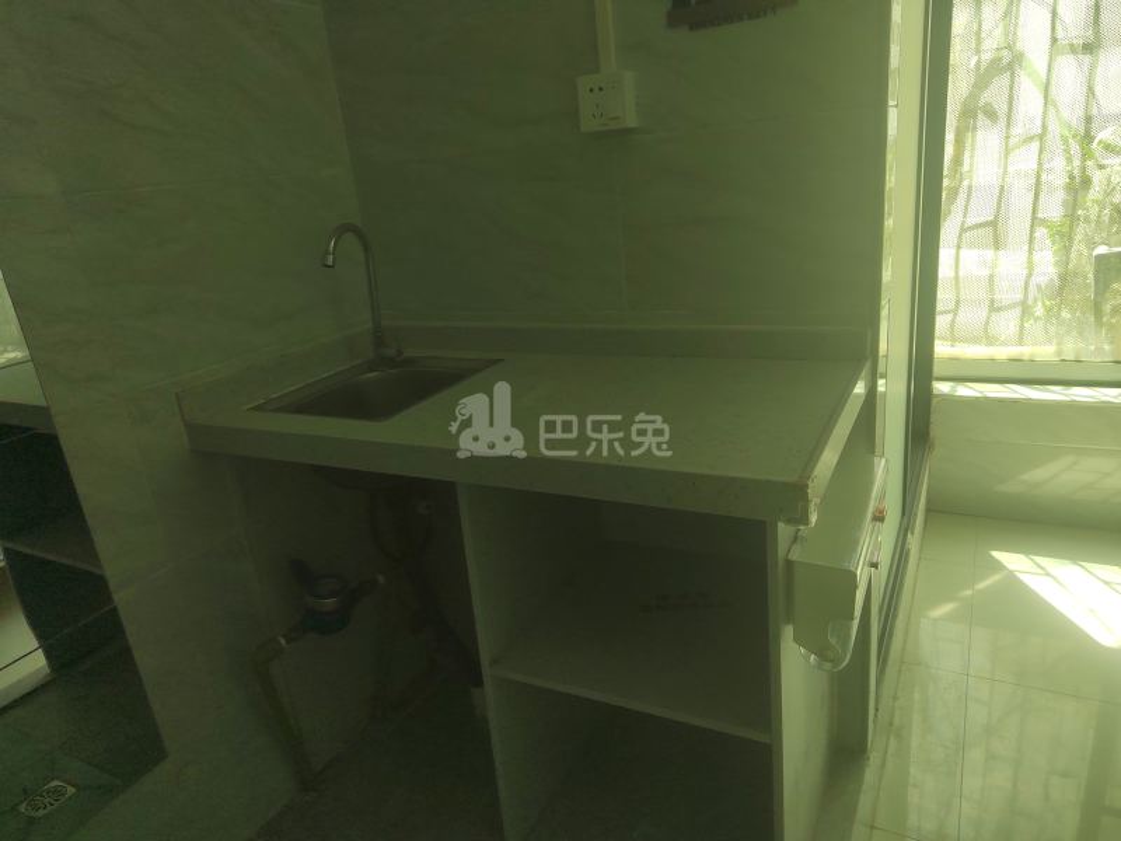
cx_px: 560
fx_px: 745
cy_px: 420
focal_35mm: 23
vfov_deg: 58.9
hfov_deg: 73.9
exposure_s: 1/100
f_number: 1.9
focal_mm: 5.52
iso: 160
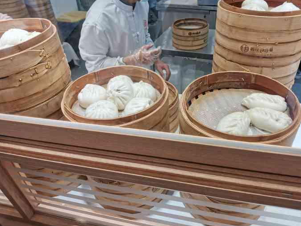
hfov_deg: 65.3
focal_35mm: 27
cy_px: 114
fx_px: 235
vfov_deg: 51.4
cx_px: 156
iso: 50
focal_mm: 4.66
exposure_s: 1/333
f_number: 1.4
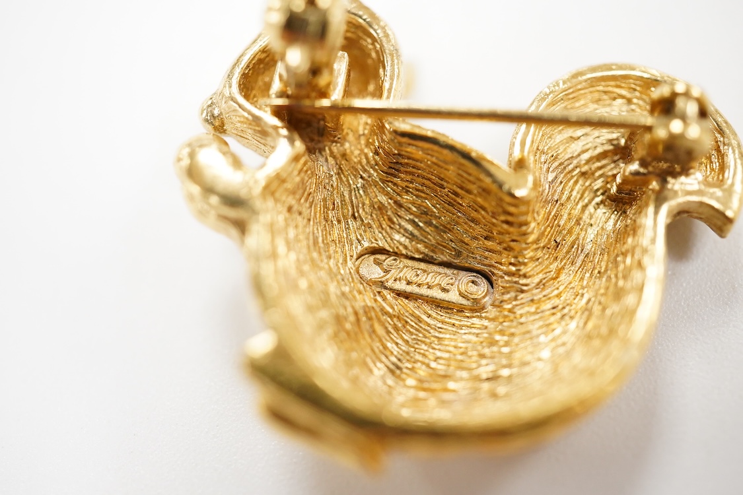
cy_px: 248
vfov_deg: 29.9
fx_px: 929
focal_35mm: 45
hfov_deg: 43.6
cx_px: 372
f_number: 7.1
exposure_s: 1/200
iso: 2500
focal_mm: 30
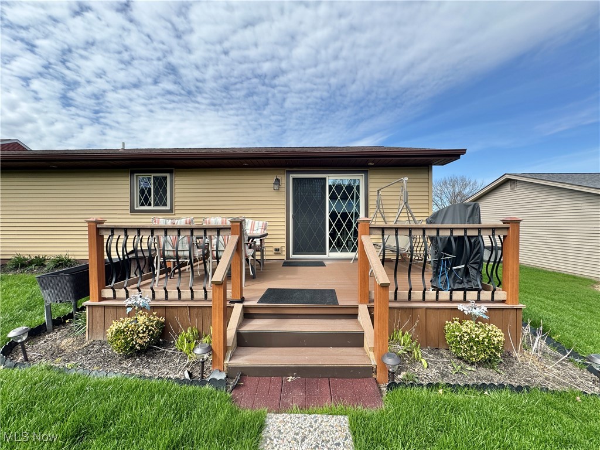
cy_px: 225
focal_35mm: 14
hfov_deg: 102.1
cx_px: 300
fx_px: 243
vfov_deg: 85.7
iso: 50
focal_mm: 2.22
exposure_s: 1/1160
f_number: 2.2
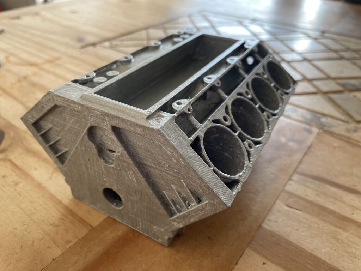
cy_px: 136
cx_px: 180
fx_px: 271
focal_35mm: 26
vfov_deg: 53.1
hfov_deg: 67.3
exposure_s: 1/121
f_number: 1.6
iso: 100
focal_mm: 4.2
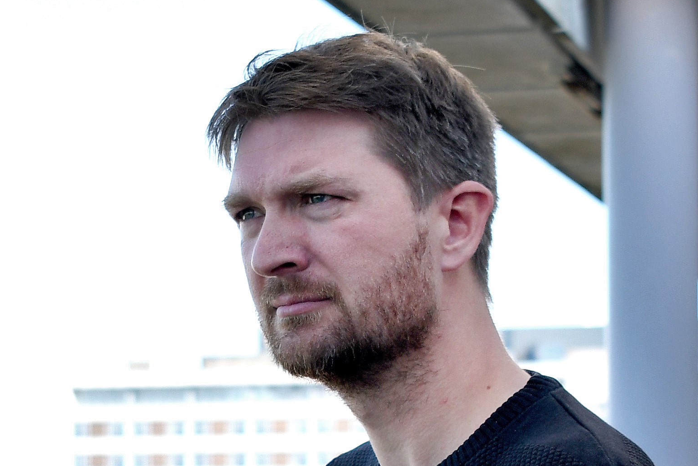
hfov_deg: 15.8
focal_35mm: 130
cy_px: 563
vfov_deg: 10.4
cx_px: 277
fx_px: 2520
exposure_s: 1/640
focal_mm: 24
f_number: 2.8
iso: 125
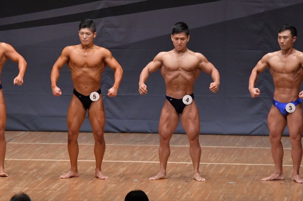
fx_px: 2271
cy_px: 100
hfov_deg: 7.6
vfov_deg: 5.1
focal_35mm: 270
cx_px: 152
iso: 6400
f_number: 5.6
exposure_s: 1/400
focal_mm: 180
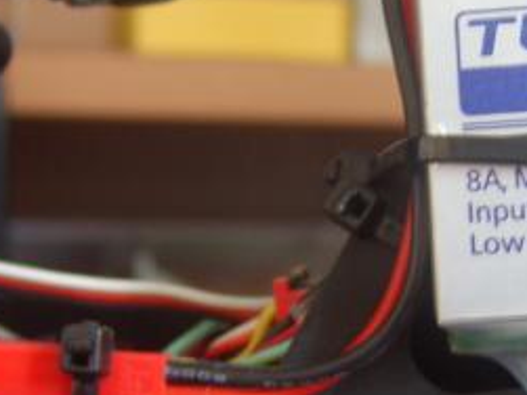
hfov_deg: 24.7
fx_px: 1202
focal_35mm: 79
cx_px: 307
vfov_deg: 18.6
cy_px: 256
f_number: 2.7
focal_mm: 8.13
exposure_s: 1/4
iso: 100
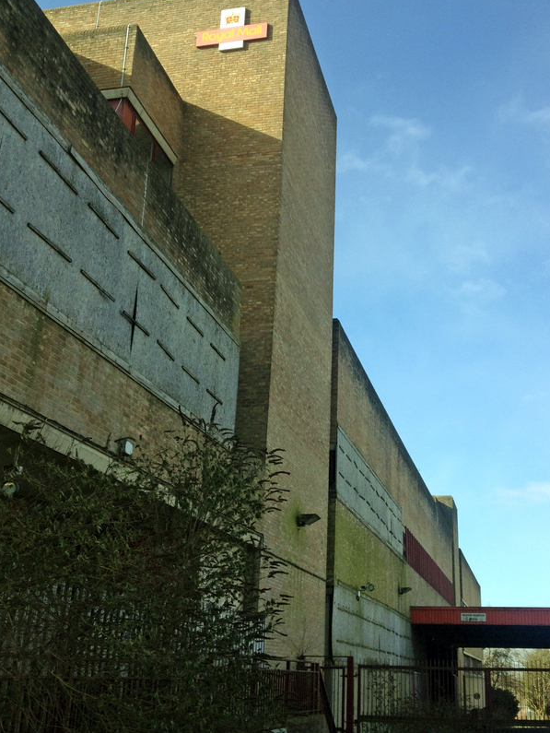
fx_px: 931
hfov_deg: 32.8
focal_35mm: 44
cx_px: 342
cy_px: 378
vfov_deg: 42.9
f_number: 2.4
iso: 50
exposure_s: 1/849
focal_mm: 4.28
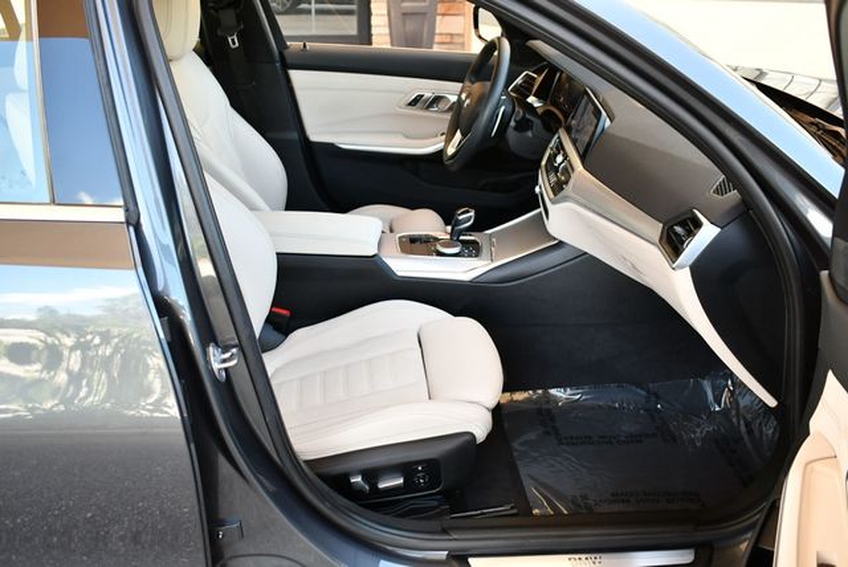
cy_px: 284
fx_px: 849
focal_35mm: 36
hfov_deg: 53.1
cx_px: 424
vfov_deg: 36.9
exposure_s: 1/250
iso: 720
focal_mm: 18
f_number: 3.5
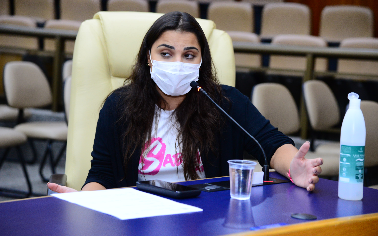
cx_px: 189
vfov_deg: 13.1
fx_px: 1030
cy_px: 115
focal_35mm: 100
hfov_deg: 20.8
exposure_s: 1/60
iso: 2000
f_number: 4.5
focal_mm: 98
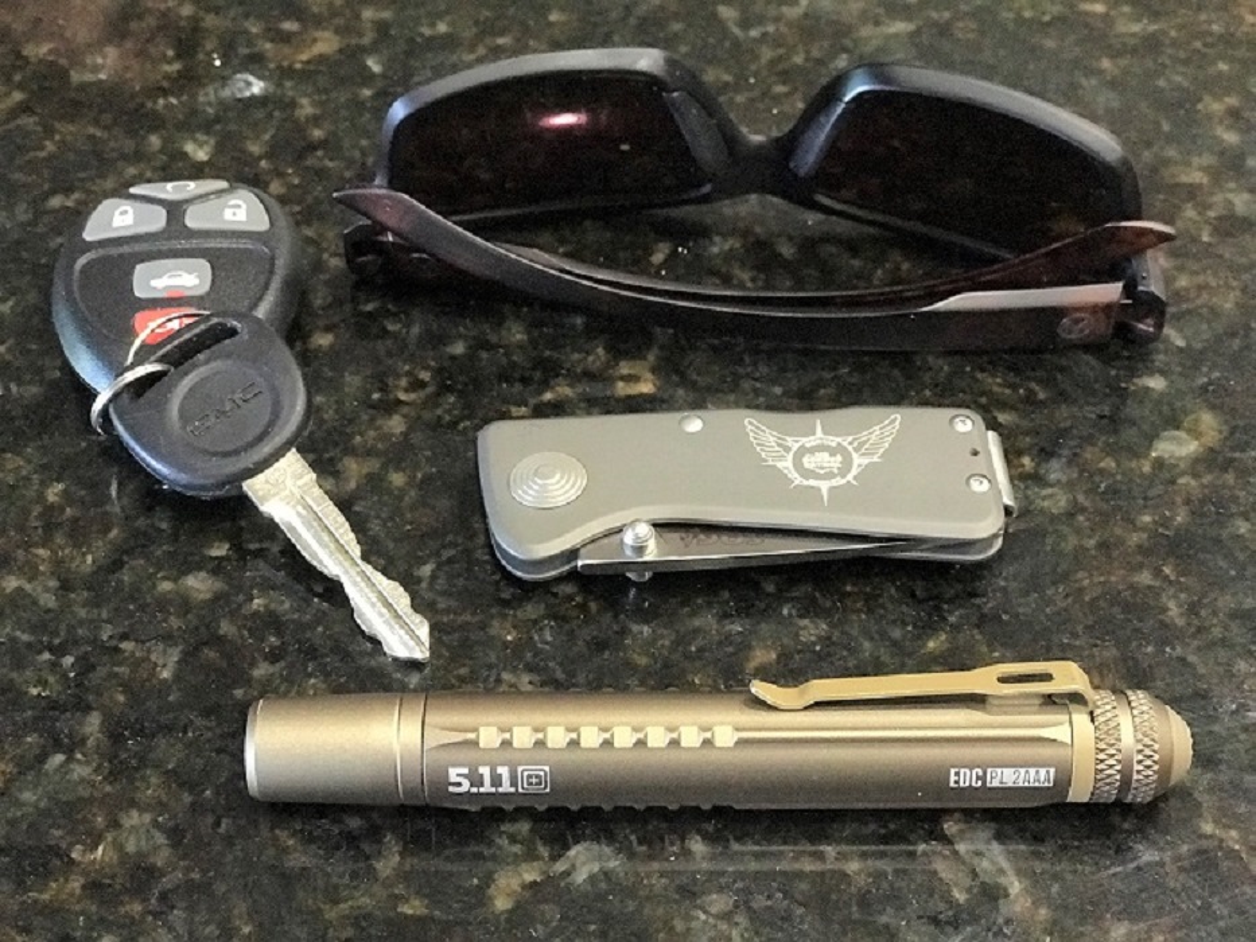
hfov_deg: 33.8
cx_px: 628
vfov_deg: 25.7
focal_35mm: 57
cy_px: 471
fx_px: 2068
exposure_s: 1/60
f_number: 2.8
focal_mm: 6.6
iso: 1000
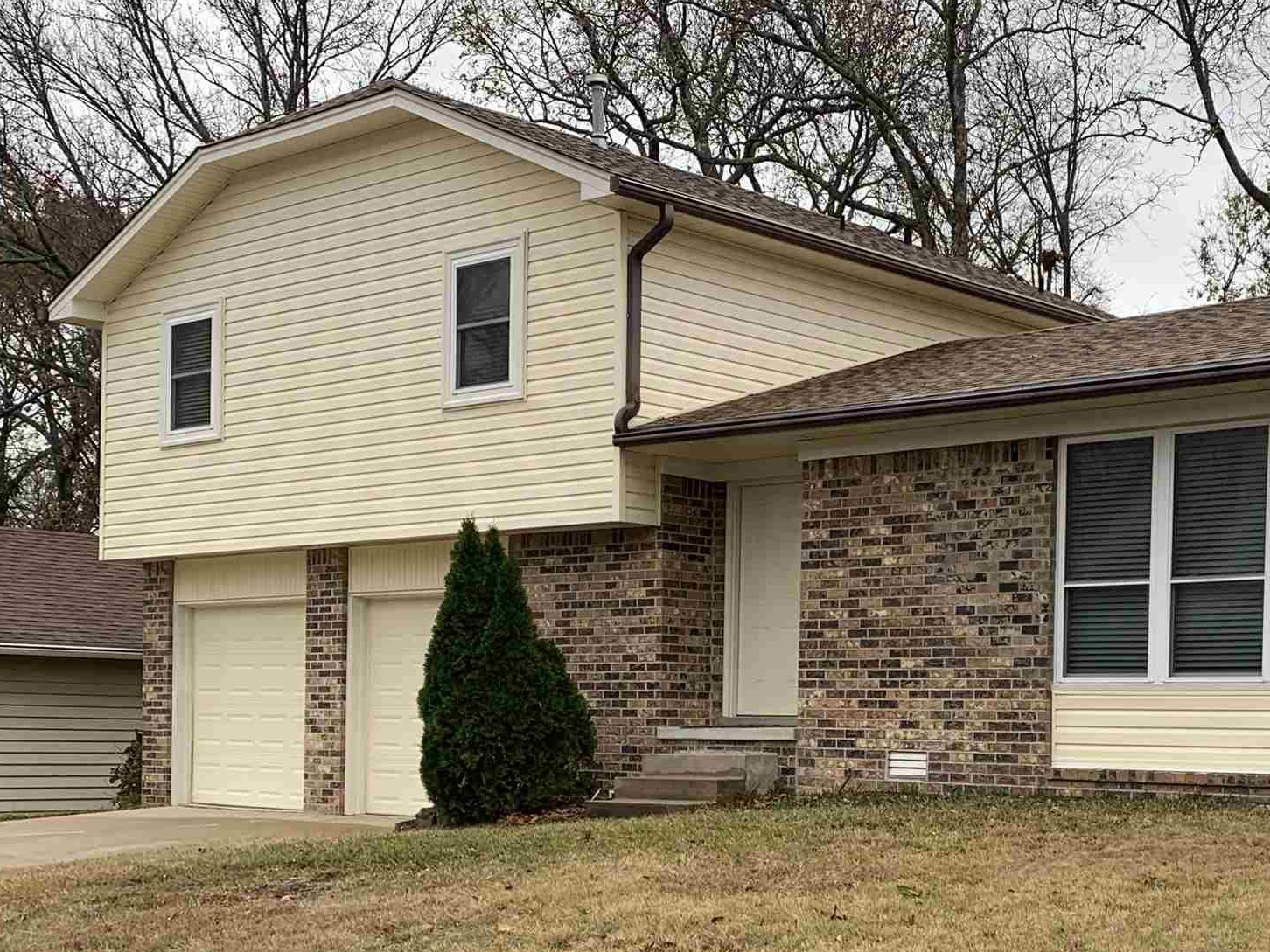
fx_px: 2018
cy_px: 767
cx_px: 941
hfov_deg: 34.3
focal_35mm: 55
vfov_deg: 26.1
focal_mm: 4.25
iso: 25
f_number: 1.8
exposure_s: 1/349
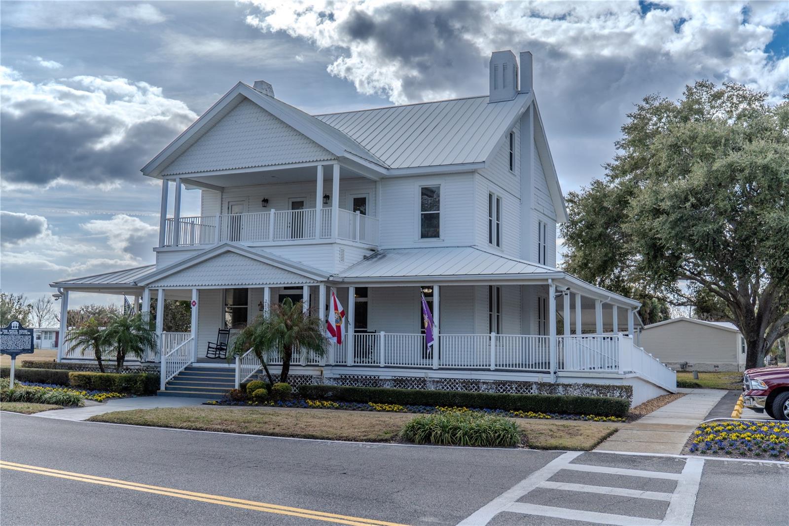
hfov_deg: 51.3
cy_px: 263
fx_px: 822
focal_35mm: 38
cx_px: 394
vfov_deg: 35.5
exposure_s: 1/4000
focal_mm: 25
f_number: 2.8
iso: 125
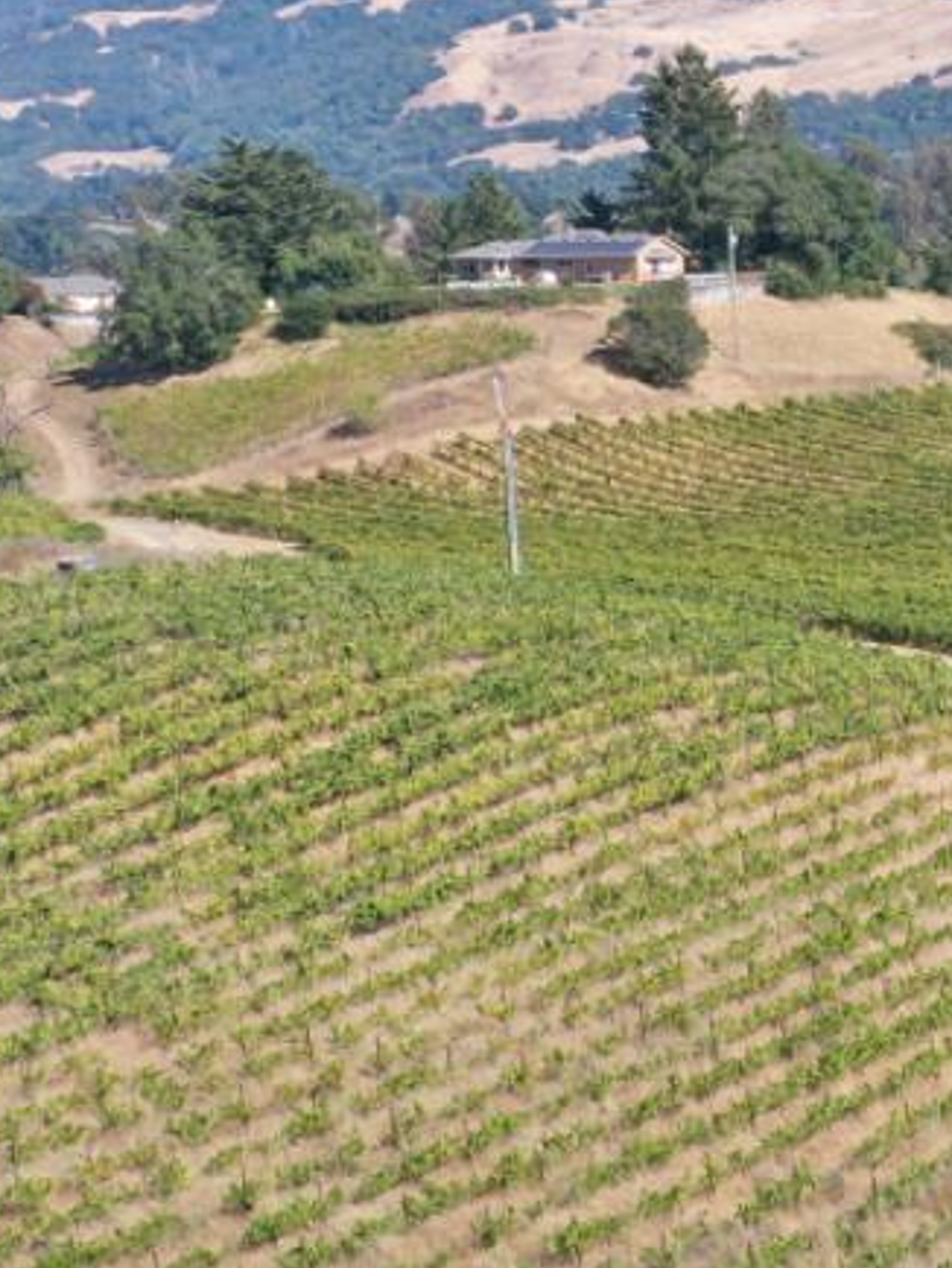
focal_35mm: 93
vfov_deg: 21.1
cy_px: 745
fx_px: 3407
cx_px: 1539
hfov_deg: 14.5
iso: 100
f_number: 5.6
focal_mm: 10.26
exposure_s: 1/320
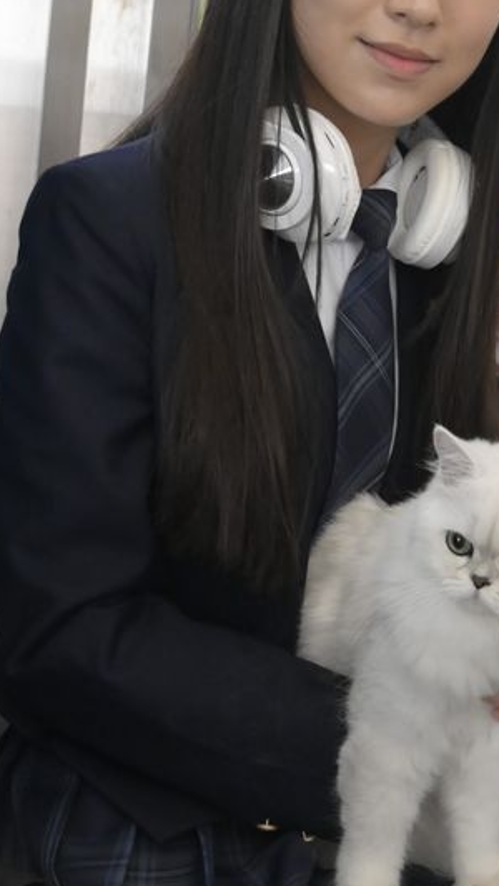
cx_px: 411
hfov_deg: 11.0
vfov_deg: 19.4
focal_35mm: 110
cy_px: 372
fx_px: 2586
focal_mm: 56
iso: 9000
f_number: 5.6
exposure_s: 1/250
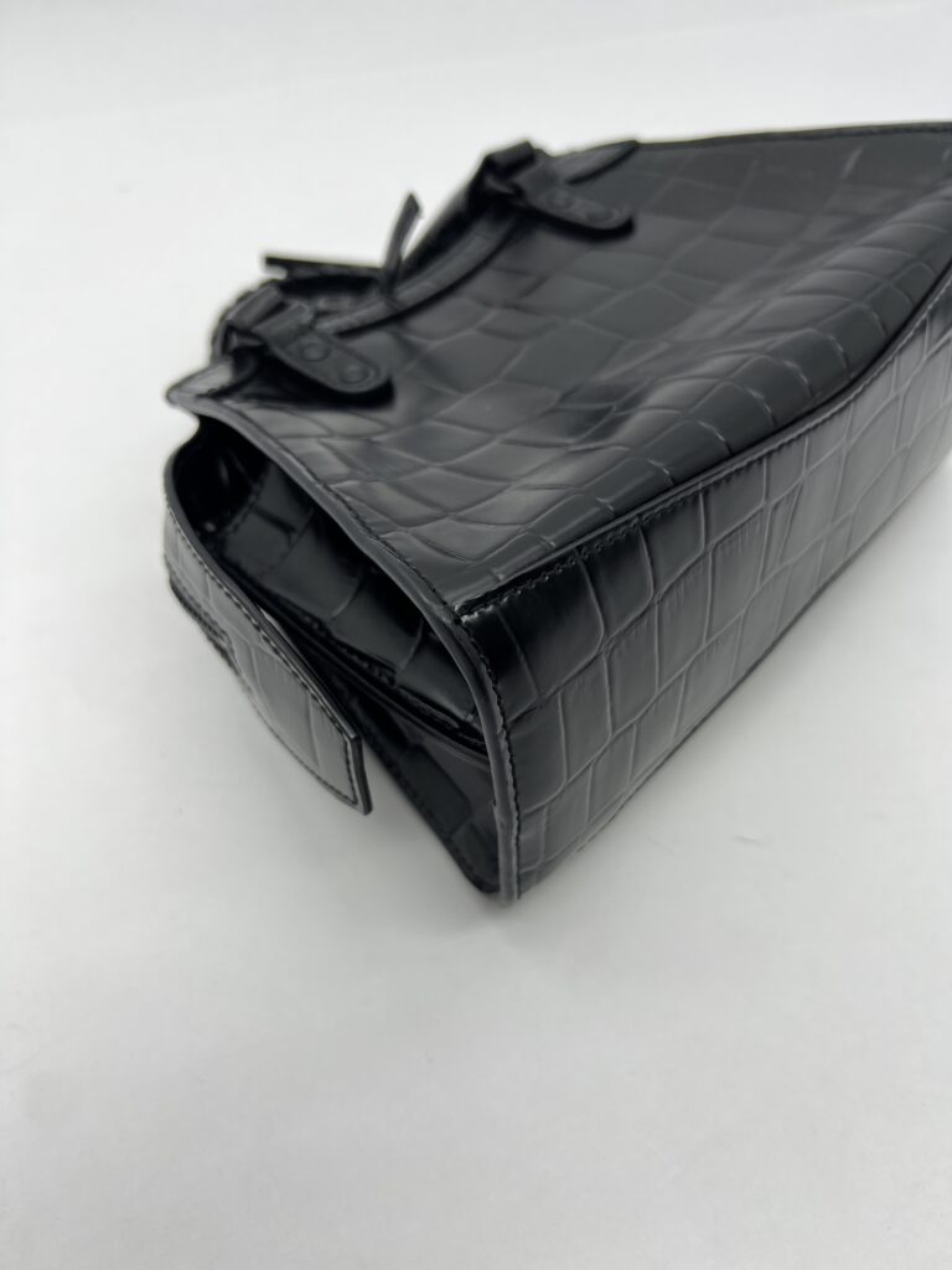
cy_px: 635
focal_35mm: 26
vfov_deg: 67.3
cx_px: 476
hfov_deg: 53.1
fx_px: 953
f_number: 1.5
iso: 40
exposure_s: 1/212
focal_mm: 5.7
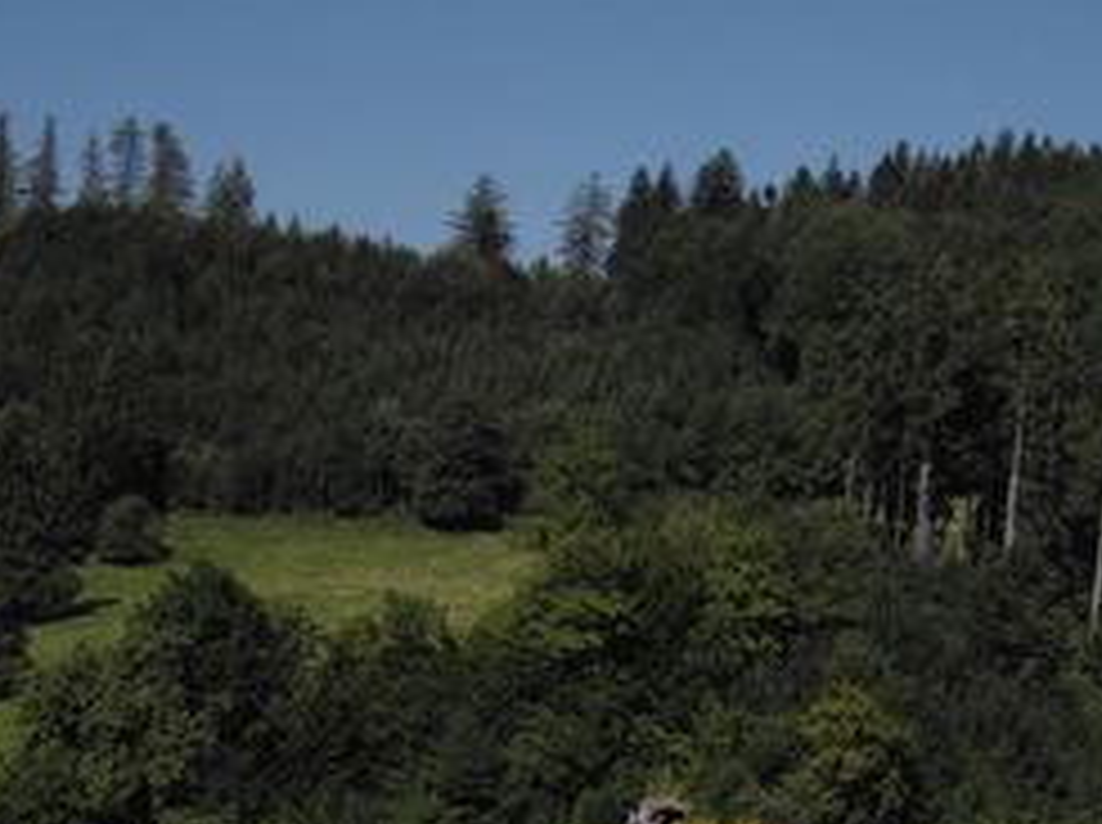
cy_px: 937
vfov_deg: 16.4
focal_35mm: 87
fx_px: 2766
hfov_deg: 22.3
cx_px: 868
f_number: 8
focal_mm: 7.9
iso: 50
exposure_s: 1/250
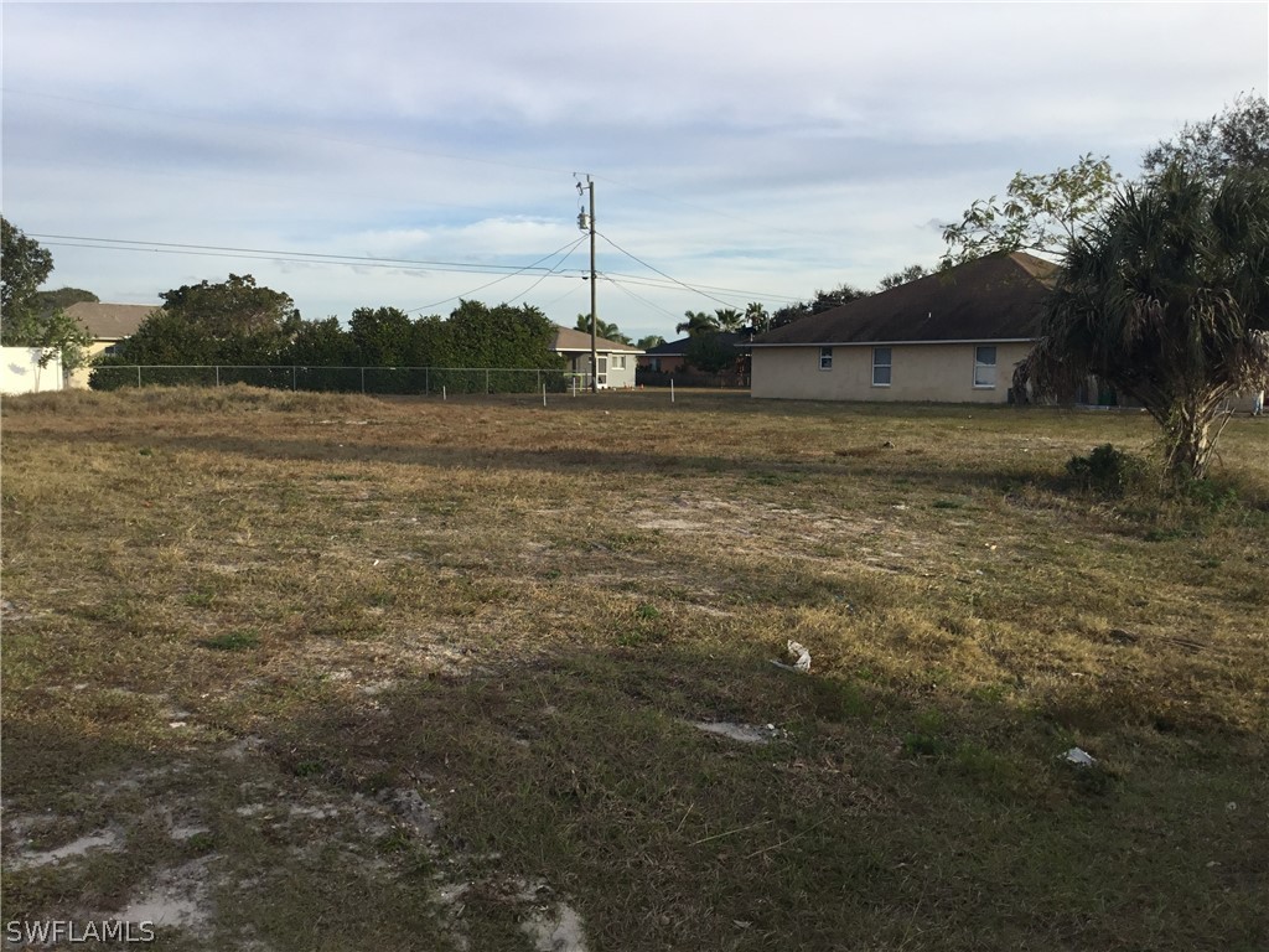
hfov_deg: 58.4
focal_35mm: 31
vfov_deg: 45.4
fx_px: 1136
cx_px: 634
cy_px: 476
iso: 25
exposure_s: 1/876
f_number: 2.4
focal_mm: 3.3
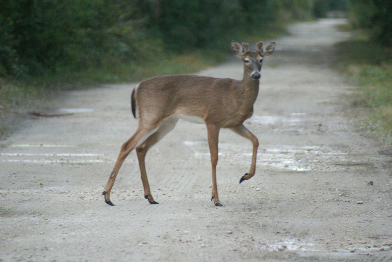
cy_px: 131
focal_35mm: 450
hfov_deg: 4.6
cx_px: 196
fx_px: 4904
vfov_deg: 3.1
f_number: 5.6
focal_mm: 300
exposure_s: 1/160
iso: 400
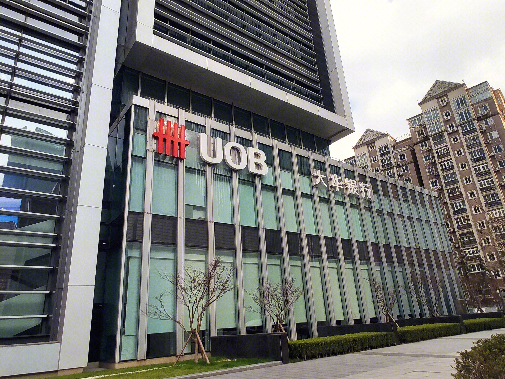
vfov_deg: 56.9
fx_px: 350
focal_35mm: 24
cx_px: 252
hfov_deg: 71.6
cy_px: 190
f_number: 2.2
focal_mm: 2.25
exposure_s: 1/599
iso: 100
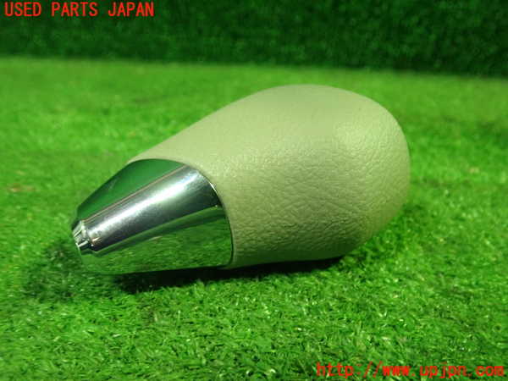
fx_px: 440
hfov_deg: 60.0
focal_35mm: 30
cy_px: 190
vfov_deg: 46.8
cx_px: 254
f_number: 2.3
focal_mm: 5.5
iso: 800
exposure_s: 1/40
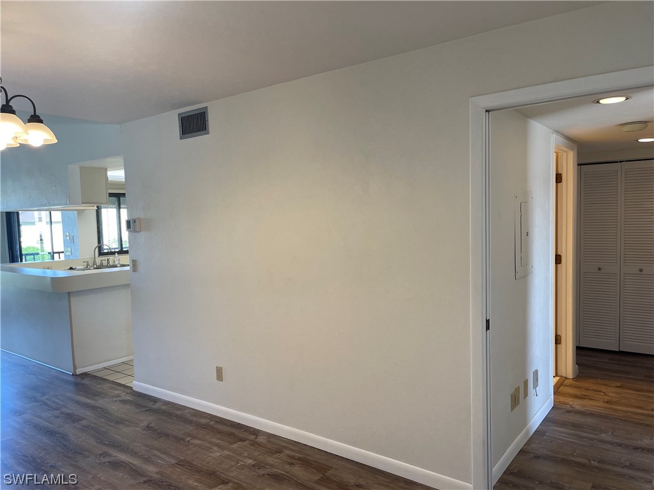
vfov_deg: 53.1
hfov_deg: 67.3
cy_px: 245
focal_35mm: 26
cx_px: 327
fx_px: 491
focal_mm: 5.1
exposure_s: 1/120
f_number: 1.6
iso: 64
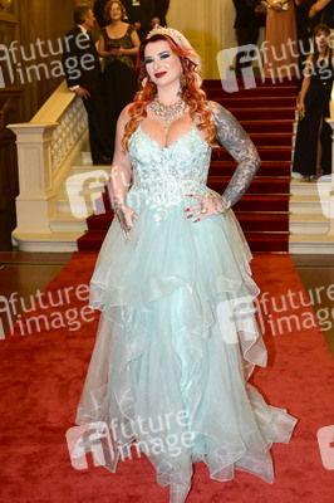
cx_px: 167
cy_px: 252
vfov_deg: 45.5
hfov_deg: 31.1
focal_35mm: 43
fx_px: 599
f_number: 4.5
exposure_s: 1/200
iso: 4000
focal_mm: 43
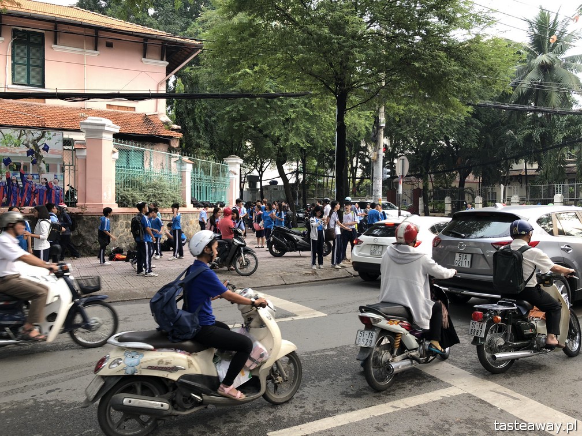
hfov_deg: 63.4
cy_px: 218
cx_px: 291
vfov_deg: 49.7
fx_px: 471
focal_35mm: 28
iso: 25
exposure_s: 1/100
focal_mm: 3.99
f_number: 1.8
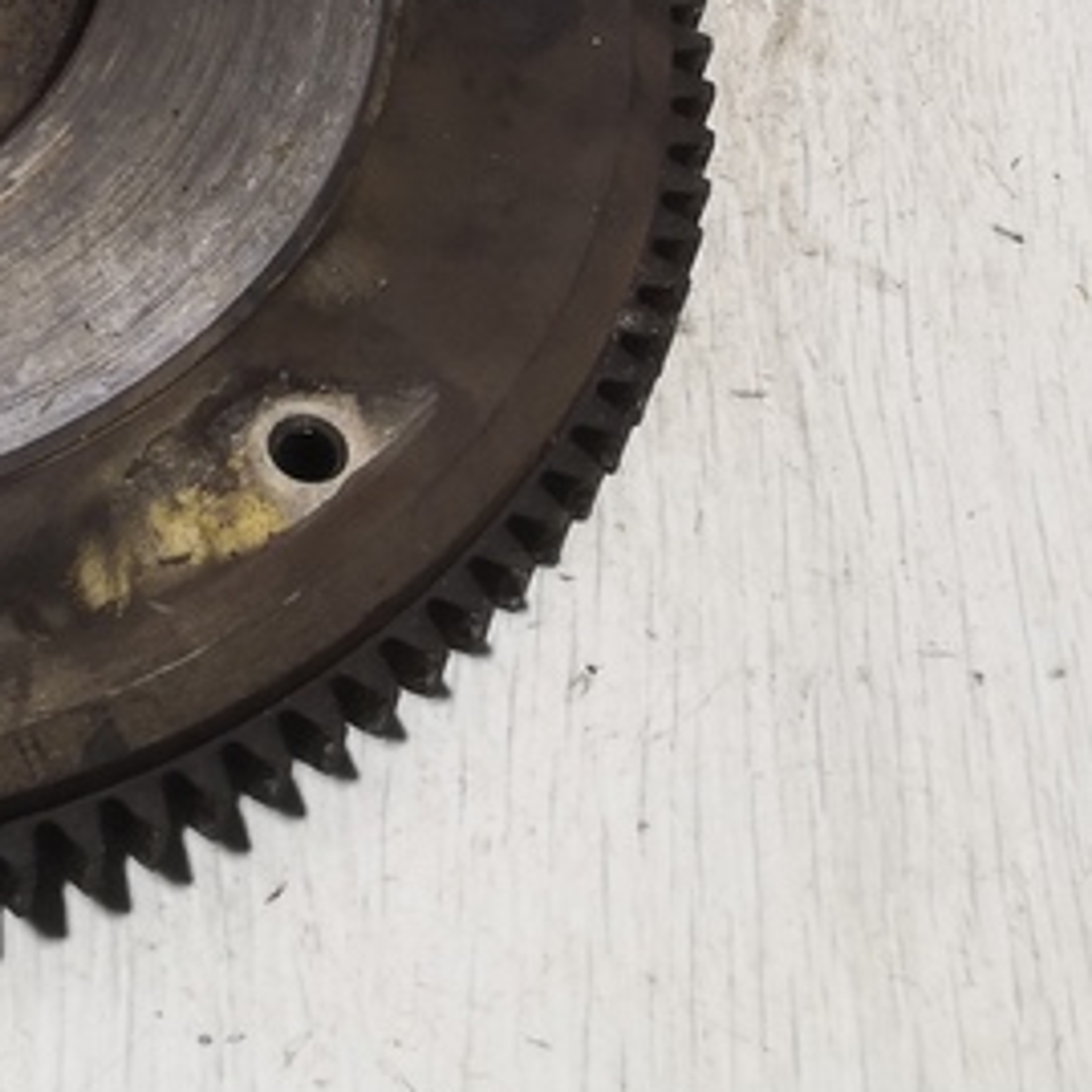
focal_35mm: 91
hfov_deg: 17.4
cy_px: -280
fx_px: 3248
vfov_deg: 18.0
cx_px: -487
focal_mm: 3.95
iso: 100
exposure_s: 1/100
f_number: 1.8
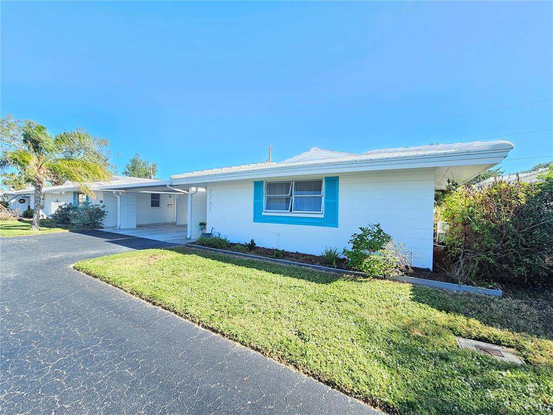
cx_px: 276
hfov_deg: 106.2
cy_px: 208
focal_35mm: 13
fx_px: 208
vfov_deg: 89.9
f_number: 2.2
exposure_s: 1/435
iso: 50
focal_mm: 2.2
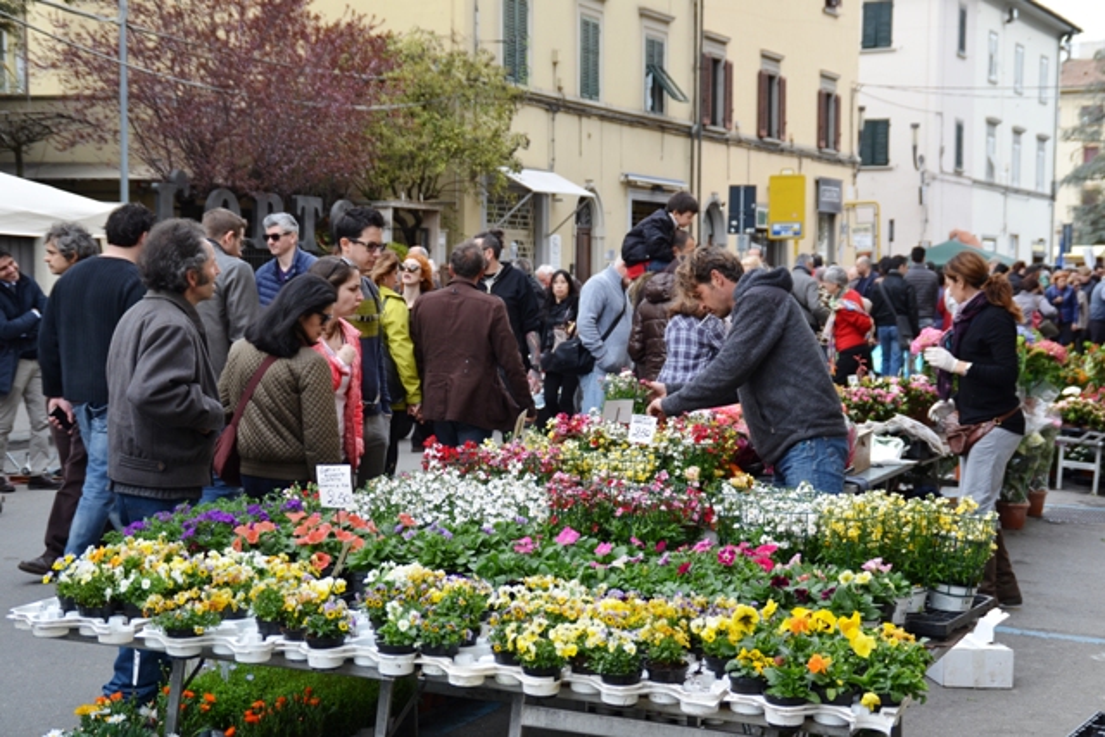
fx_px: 1934
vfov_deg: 21.6
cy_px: 368
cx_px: 552
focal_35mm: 63
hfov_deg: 31.9
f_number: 5.6
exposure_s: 1/125
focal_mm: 42
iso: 100
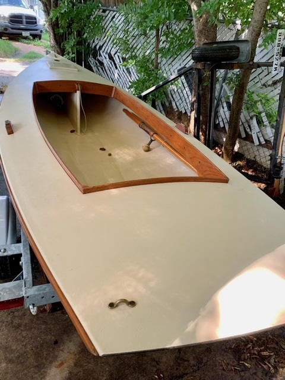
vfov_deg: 67.3
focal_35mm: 26
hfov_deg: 53.1
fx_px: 285
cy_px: 190
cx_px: 142
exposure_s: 1/121
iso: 40
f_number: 1.8
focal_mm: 4.25
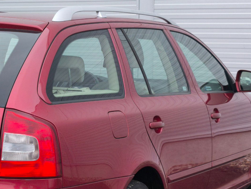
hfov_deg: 17.4
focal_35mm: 111
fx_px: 805
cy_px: 144
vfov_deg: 13.3
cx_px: 21
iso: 64
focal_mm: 6.57
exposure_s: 1/100
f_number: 1.6
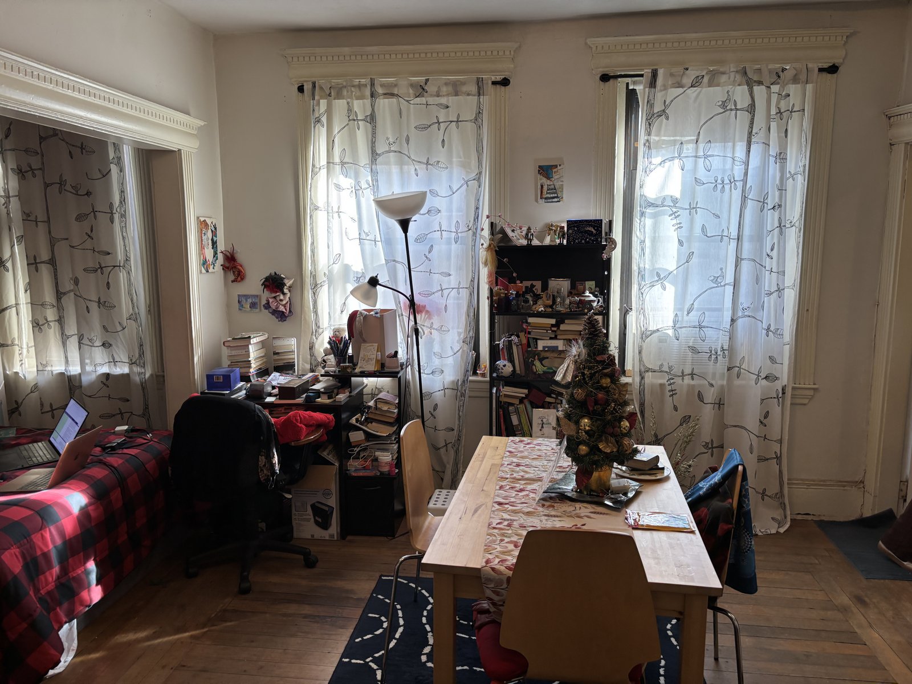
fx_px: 685
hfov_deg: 67.3
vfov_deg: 53.1
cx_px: 456
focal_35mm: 26
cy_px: 342
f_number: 1.6
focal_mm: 5.96
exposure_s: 1/120
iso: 80
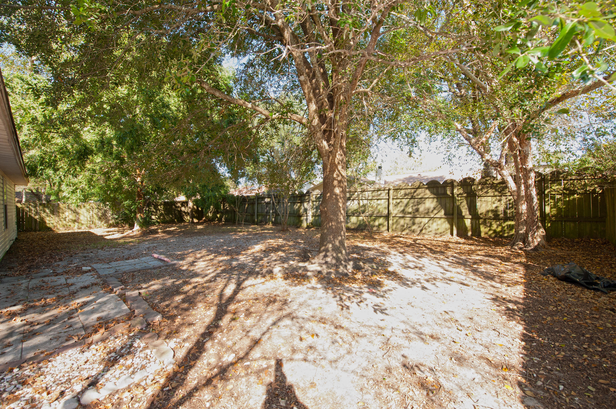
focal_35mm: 14
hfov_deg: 104.3
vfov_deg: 81.1
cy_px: 204
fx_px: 239
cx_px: 308
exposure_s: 1/250
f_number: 6.3
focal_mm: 14
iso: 800
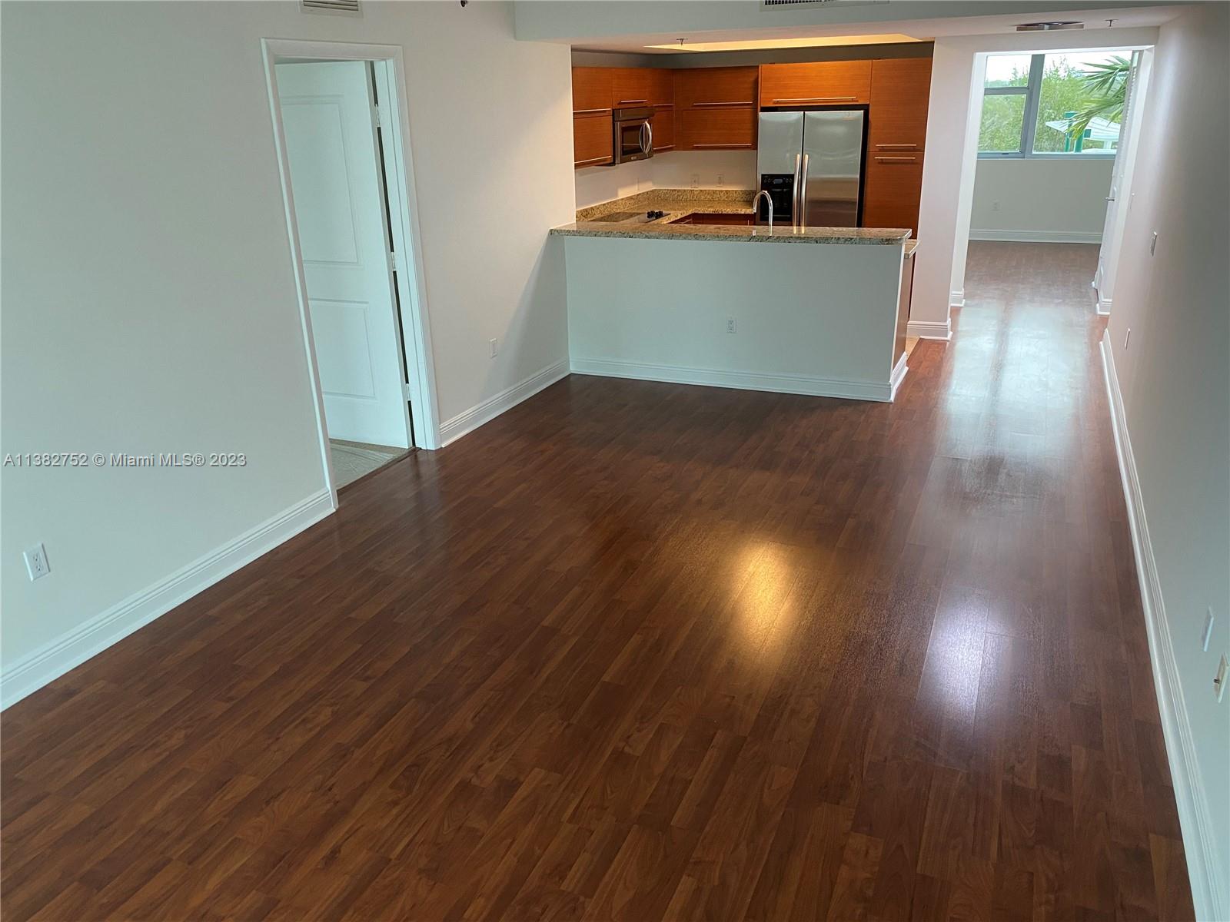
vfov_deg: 53.1
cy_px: 461
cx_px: 615
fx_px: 924
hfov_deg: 67.3
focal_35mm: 26
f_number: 1.8
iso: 250
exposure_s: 1/60
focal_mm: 4.25
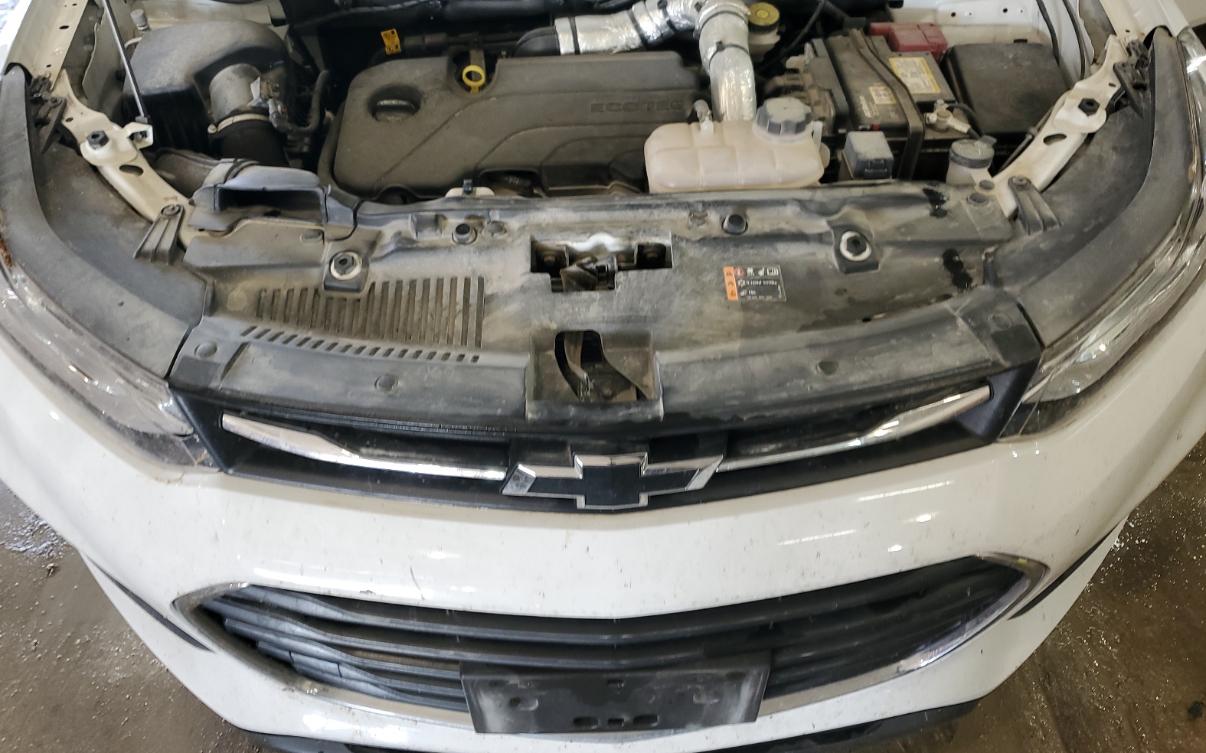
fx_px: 920
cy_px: 302
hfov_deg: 66.5
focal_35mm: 28
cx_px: 609
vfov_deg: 44.3
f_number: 1.5
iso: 60
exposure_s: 1/60.2
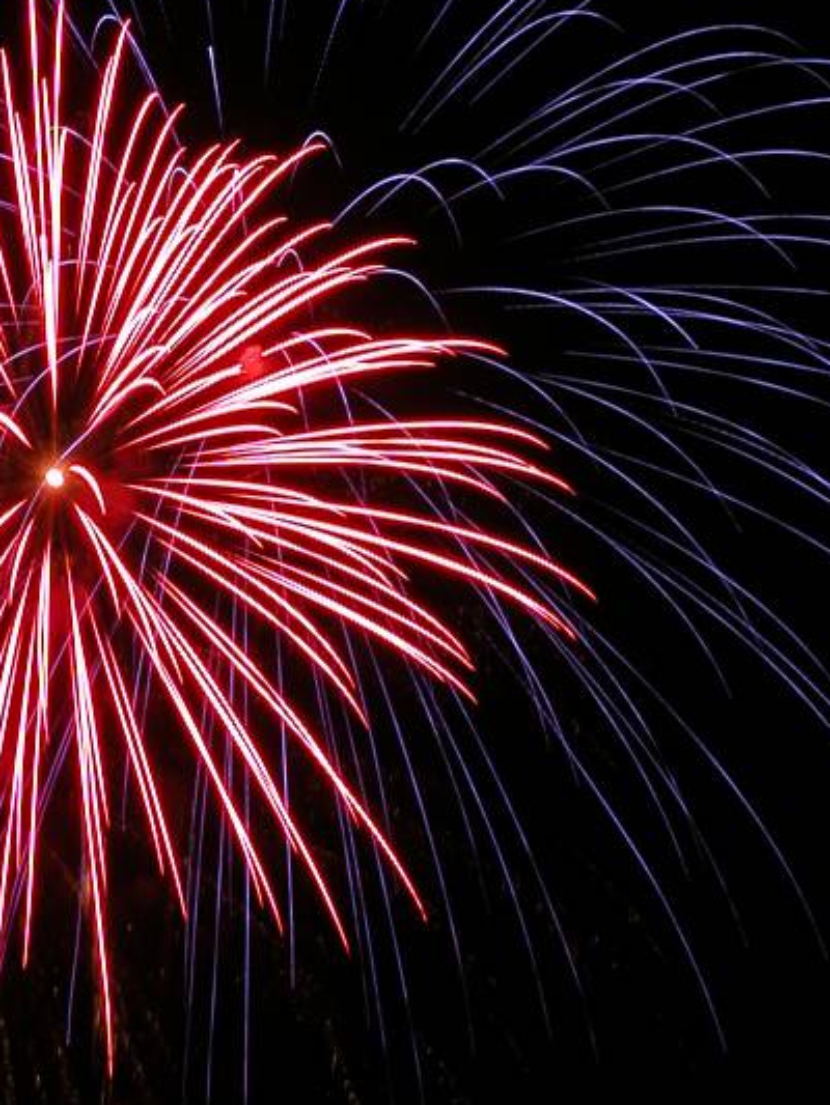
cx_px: 31
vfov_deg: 23.1
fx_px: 2684
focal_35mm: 84
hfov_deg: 17.2
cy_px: 334
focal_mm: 8.9
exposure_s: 2
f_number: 8
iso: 100
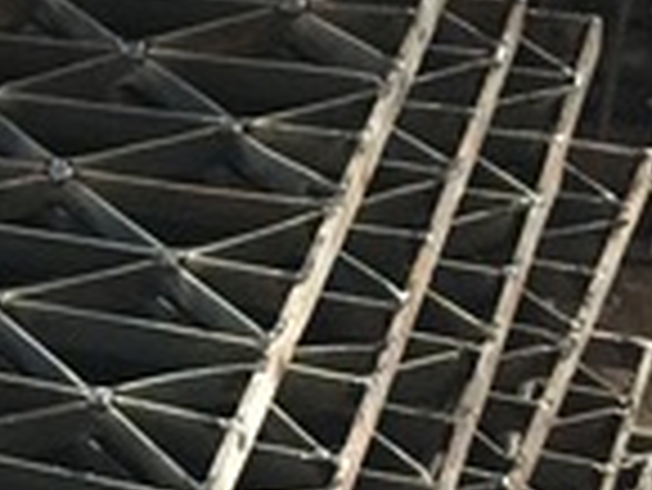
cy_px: 452
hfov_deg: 17.5
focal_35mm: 100
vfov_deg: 14.6
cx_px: -337
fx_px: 1885
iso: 400
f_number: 2.2
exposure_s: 1/17
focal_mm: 4.15
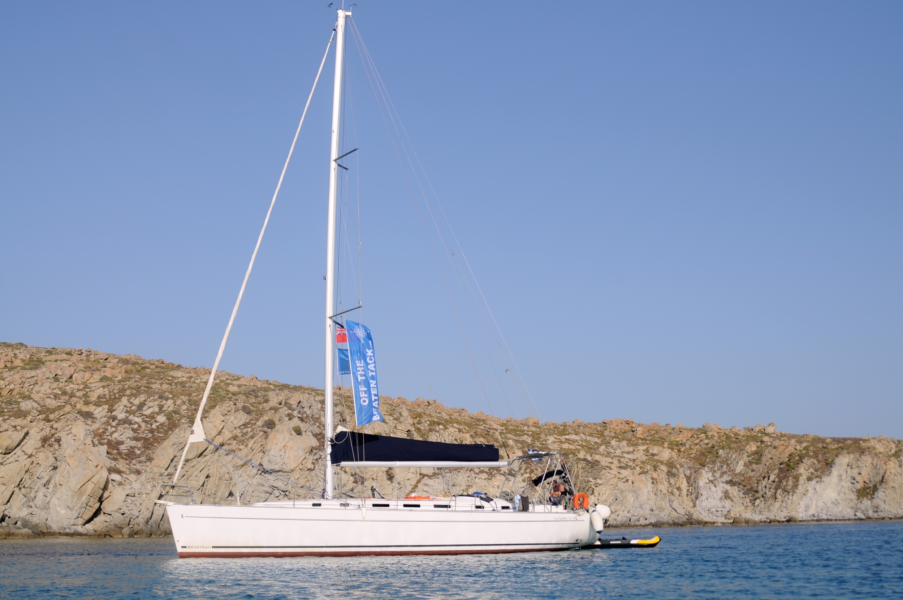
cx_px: 452
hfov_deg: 46.5
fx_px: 1052
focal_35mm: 42
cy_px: 300
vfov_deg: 31.8
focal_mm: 28
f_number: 2.8
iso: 200
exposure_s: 1/4000
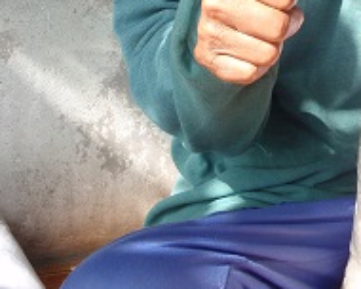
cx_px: 341
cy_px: -70
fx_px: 1100
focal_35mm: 103
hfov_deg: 18.3
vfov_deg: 14.4
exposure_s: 1/125
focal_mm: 7.25
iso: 64
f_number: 3.9
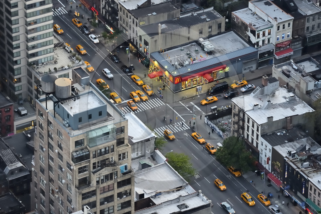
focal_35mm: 200
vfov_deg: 6.9
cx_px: 160
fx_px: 1783
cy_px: 107
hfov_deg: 10.3
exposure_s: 1/60
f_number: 5
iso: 800
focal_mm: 200
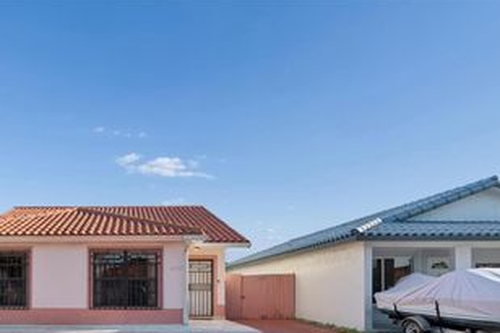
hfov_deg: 64.8
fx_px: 361
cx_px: 119
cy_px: 266
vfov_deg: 46.9
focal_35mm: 26
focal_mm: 16
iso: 800
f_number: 9
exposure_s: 1/1600
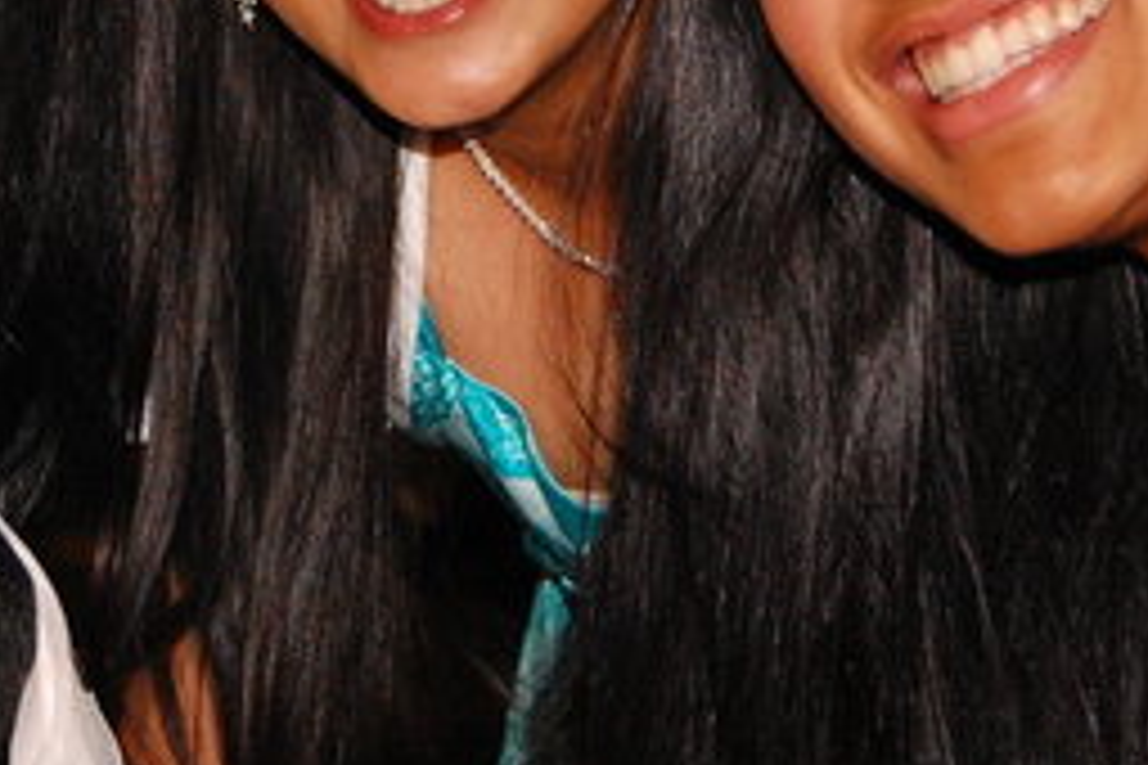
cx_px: 248
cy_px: 18
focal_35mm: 158
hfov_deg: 12.9
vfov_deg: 8.6
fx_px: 5038
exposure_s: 1/60
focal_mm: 42
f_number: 5.3
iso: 800
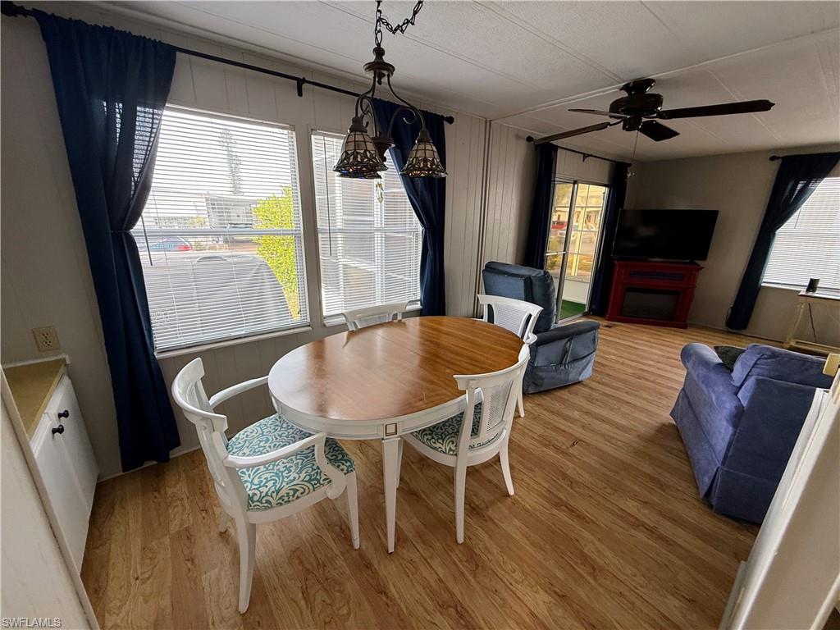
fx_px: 340
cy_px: 315
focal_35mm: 14
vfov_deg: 85.7
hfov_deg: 102.1
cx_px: 420
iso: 100
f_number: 2.2
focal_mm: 2.22
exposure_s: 1/99
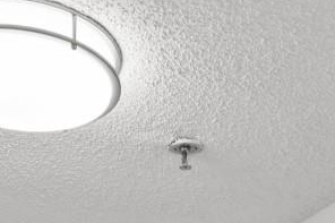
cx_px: 256
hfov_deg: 19.5
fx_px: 967
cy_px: 590
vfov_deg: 10.6
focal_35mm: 104
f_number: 4.8
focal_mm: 13
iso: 100
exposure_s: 1.3
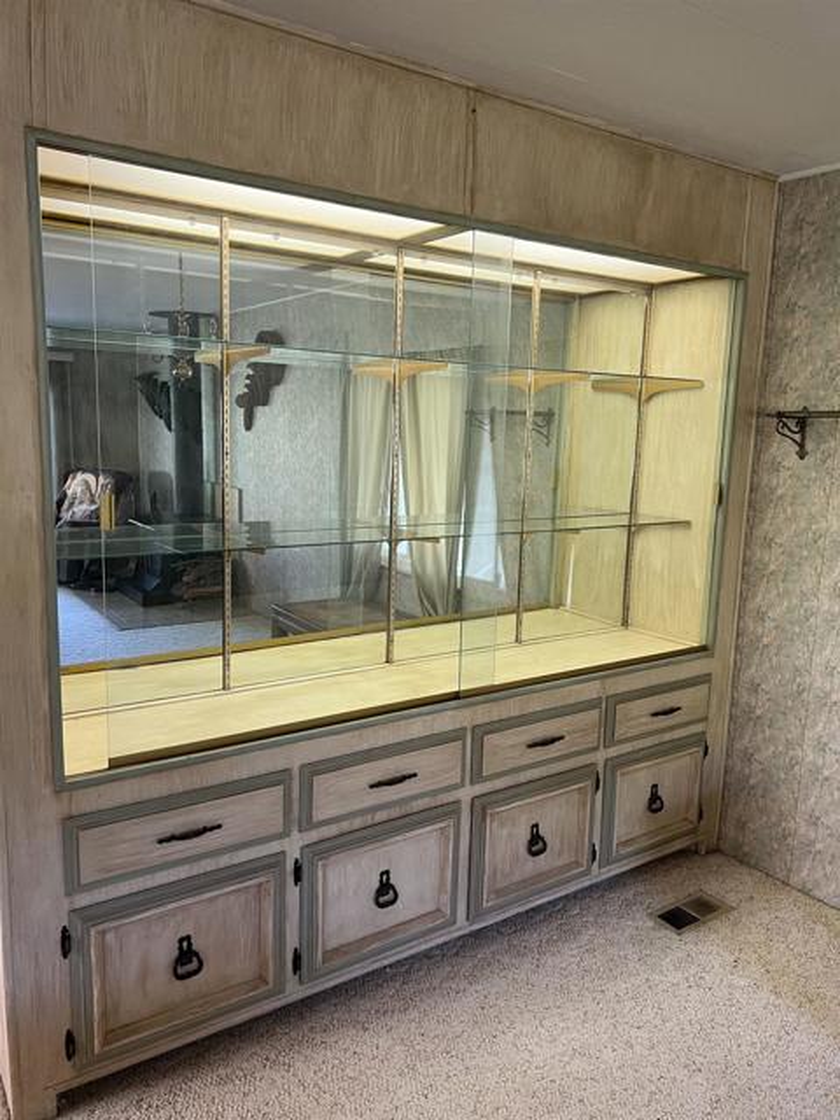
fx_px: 841
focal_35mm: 26
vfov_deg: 67.3
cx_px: 420
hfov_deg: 53.1
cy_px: 560
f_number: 1.5
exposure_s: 1/60
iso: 125
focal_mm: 5.7
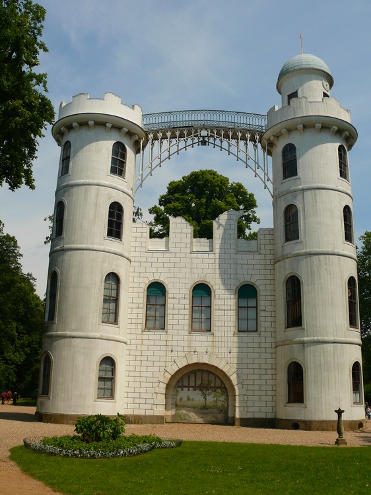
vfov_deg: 52.6
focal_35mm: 35
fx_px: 500
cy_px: 248
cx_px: 186
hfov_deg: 40.7
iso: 100
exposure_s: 1/250
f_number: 5.6
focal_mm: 7.4
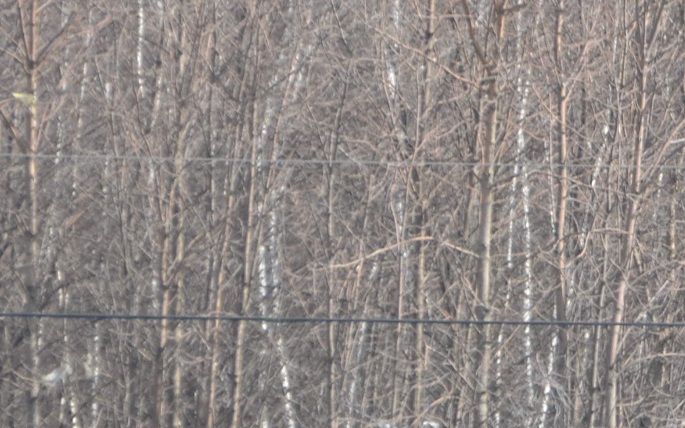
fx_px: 21303
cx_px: 739
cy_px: 367
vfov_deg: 1.2
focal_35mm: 1141
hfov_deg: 1.8
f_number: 6.3
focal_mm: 200
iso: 220
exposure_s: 1/500
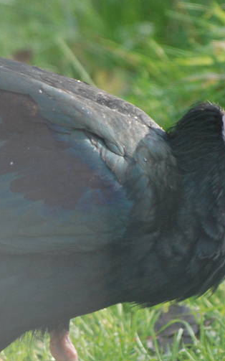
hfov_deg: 1.2
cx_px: 98
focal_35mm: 1072
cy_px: 249
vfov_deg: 2.0
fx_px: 10527
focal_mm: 220
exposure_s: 1/250
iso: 400
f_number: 5.3
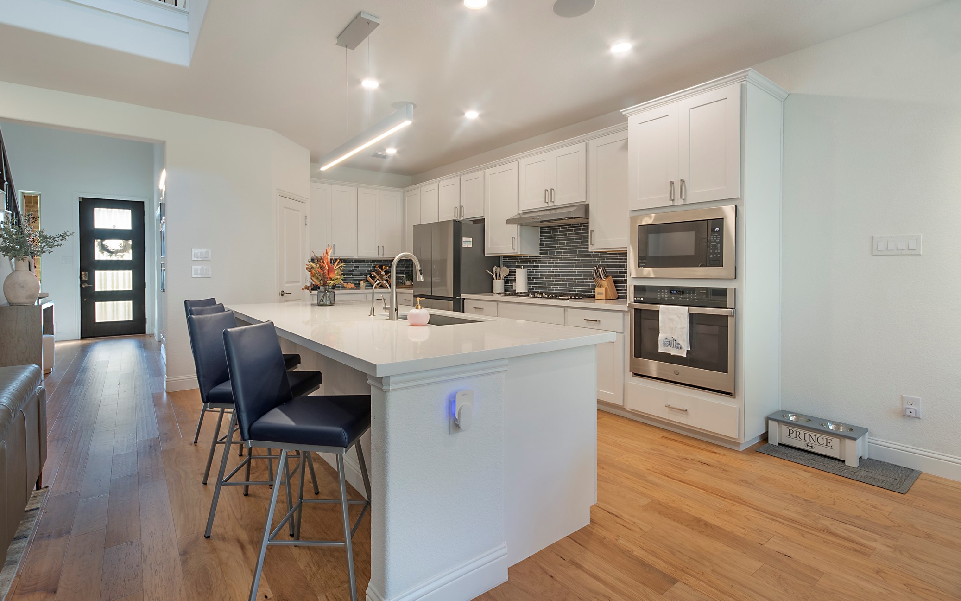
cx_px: 459
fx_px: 419
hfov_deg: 97.8
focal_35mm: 16
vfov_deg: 71.0
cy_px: 267
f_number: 11
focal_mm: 10
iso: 100
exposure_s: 1/4
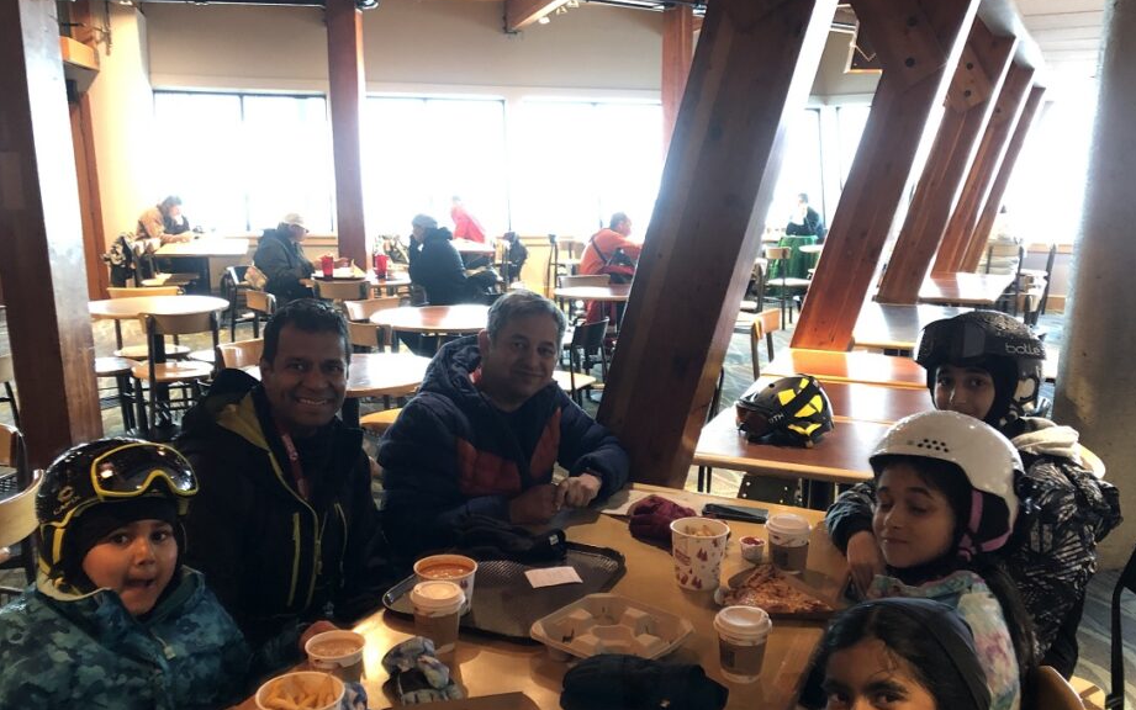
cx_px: 591
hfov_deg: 58.1
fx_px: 1022
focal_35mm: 33
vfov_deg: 38.2
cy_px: 417
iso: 80
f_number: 1.8
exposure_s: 1/8
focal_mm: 3.99
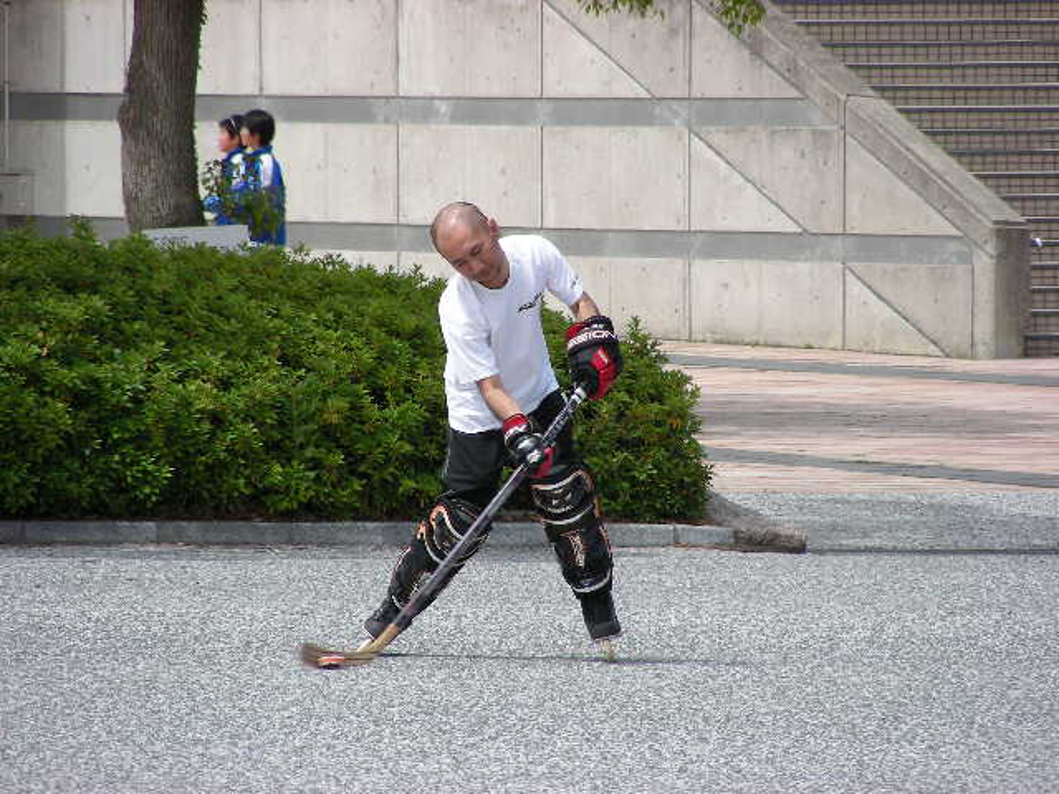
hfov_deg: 5.2
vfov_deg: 3.9
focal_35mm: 380
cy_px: 397
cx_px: 530
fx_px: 11625
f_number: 4
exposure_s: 1/422
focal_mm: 63.3
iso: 50
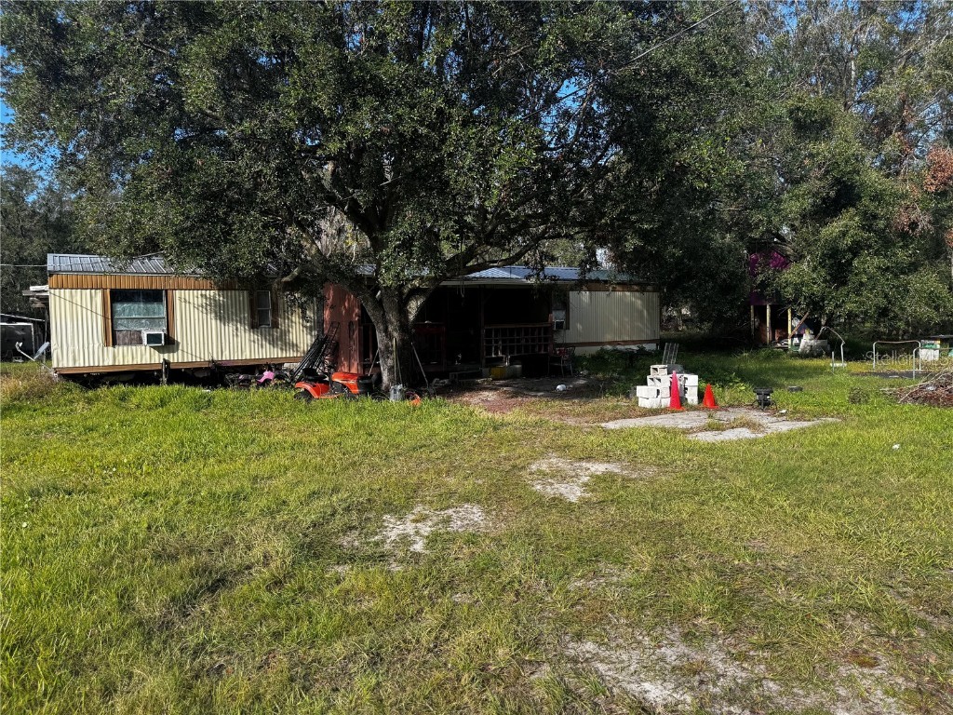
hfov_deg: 71.6
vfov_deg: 56.8
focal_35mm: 24
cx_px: 476
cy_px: 358
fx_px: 661
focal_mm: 6.76
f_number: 1.78
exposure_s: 1/2041
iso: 80
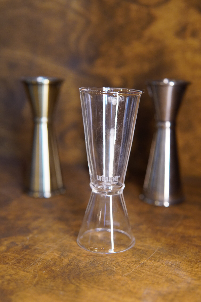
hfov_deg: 29.9
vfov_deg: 43.6
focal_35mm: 45
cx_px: 100
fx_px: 377
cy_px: 151
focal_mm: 30
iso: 1600
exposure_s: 1/160
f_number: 2.8
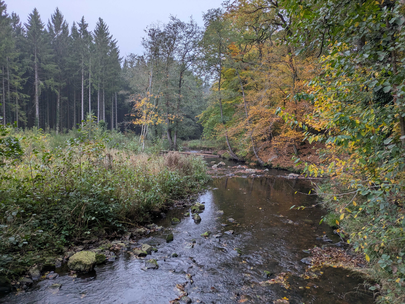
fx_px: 293
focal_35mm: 25
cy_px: 152
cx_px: 202
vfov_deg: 54.9
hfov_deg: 69.4
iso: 71
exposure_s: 1/50
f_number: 1.89
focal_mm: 5.43
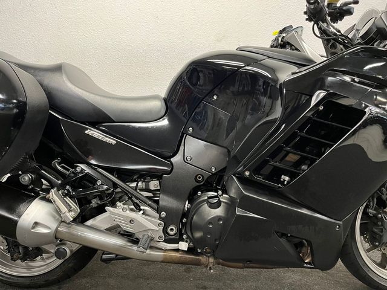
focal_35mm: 26
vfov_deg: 53.1
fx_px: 291
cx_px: 194
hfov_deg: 67.3
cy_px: 145
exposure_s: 1/50
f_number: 1.6
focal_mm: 5.1
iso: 320
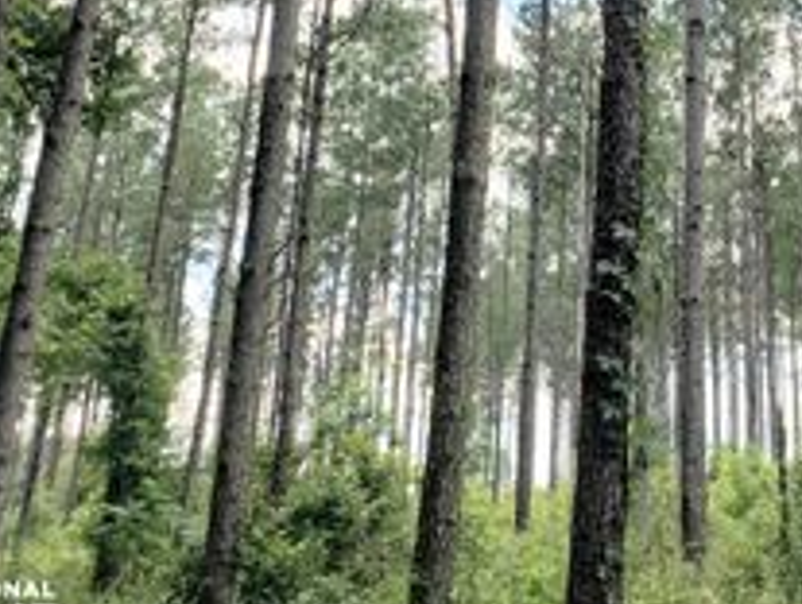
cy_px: 52
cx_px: 728
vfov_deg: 26.2
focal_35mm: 54
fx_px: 1253
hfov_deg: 33.5
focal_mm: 4.3
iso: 50
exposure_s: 1/506
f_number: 2.4
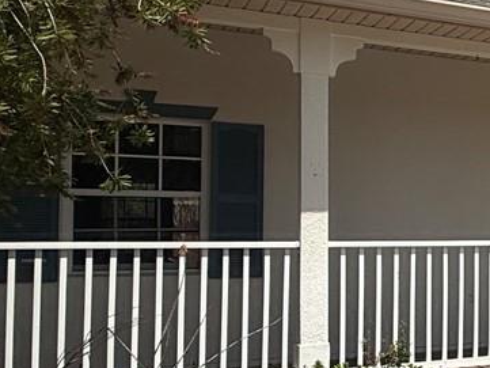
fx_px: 878
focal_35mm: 62
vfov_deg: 23.6
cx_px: 839
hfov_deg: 22.0
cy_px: 223
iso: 50
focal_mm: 2.22
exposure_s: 1/2976
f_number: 2.2
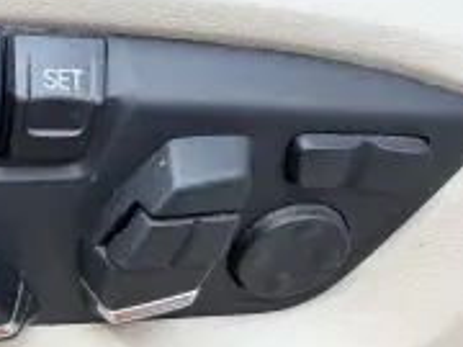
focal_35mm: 48
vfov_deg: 29.9
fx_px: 642
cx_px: 18
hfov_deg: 36.3
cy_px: 247
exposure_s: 1/121
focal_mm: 2.22
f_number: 2.2
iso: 100
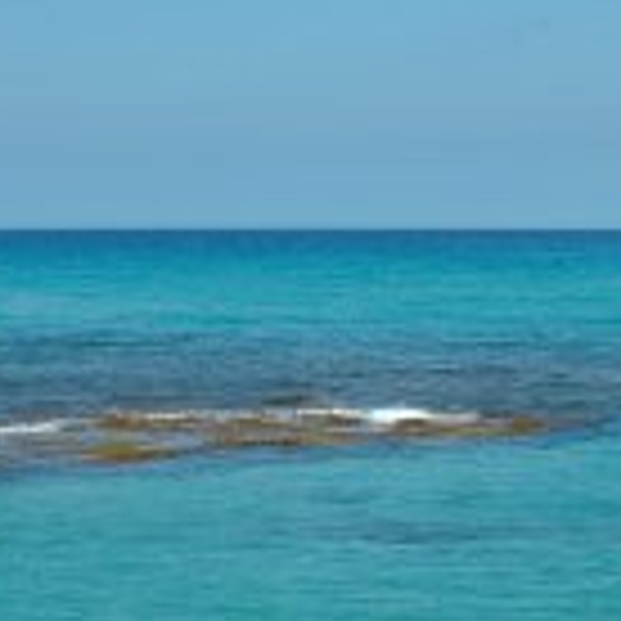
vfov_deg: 14.5
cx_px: 477
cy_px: 482
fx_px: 2436
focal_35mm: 120
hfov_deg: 14.5
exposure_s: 1/400
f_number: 10
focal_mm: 18
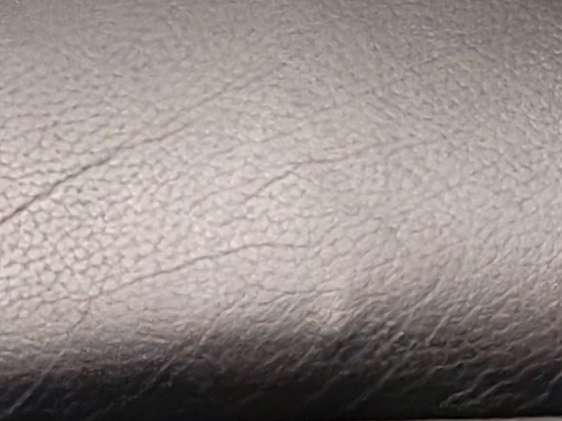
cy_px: -838
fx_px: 3863
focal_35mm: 238
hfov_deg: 7.3
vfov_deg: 5.8
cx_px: 1716
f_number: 1.9
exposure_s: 1/50
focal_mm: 6.12
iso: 2000
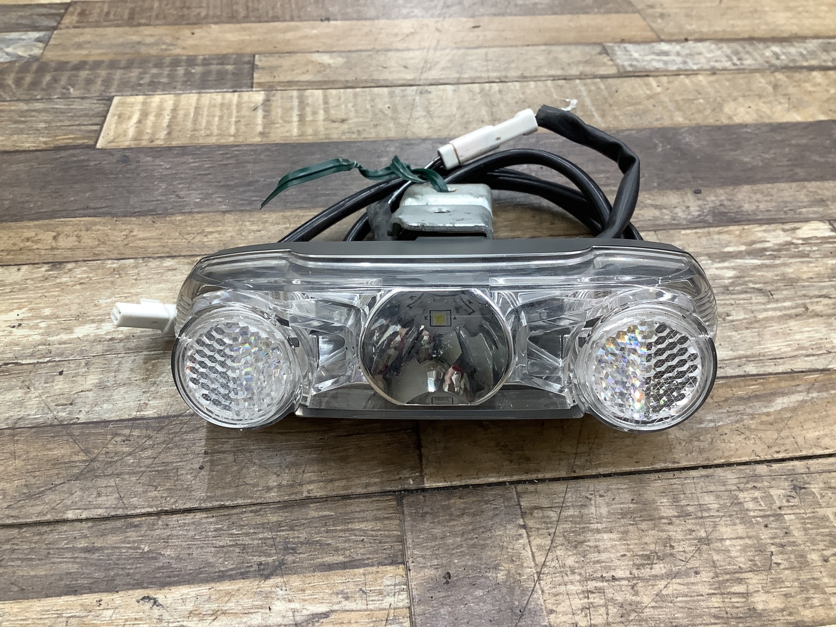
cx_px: 418
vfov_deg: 45.5
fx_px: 749
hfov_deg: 58.3
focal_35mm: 31
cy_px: 314
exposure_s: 1/50
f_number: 2.4
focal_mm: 3.3
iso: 100
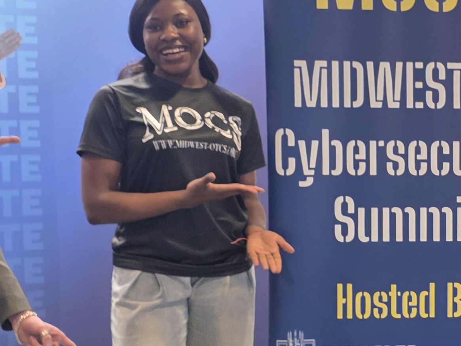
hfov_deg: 23.3
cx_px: 500
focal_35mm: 79
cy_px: 216
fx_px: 1052
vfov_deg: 18.6
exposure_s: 1/120
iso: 500
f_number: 1.7
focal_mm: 6.3
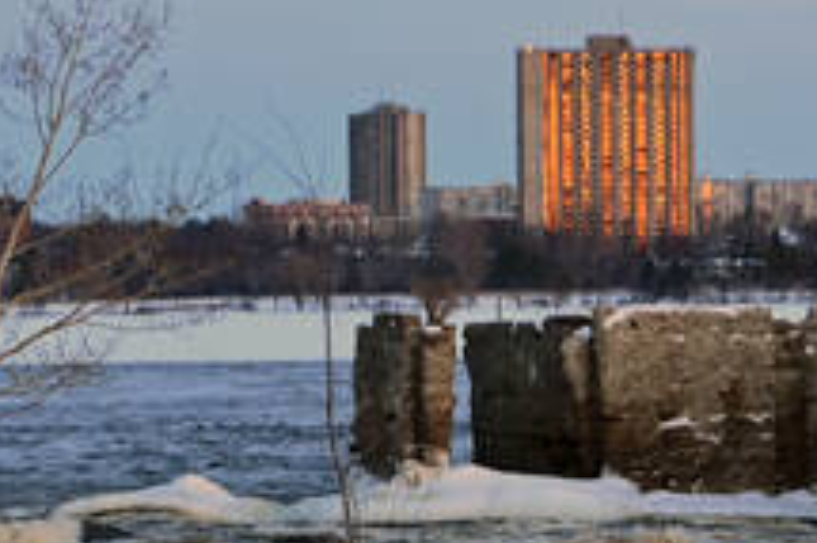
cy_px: 782
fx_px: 5692
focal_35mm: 251
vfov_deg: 5.4
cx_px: 897
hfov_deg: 8.2
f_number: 6.3
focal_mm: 50
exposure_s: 1/40
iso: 320
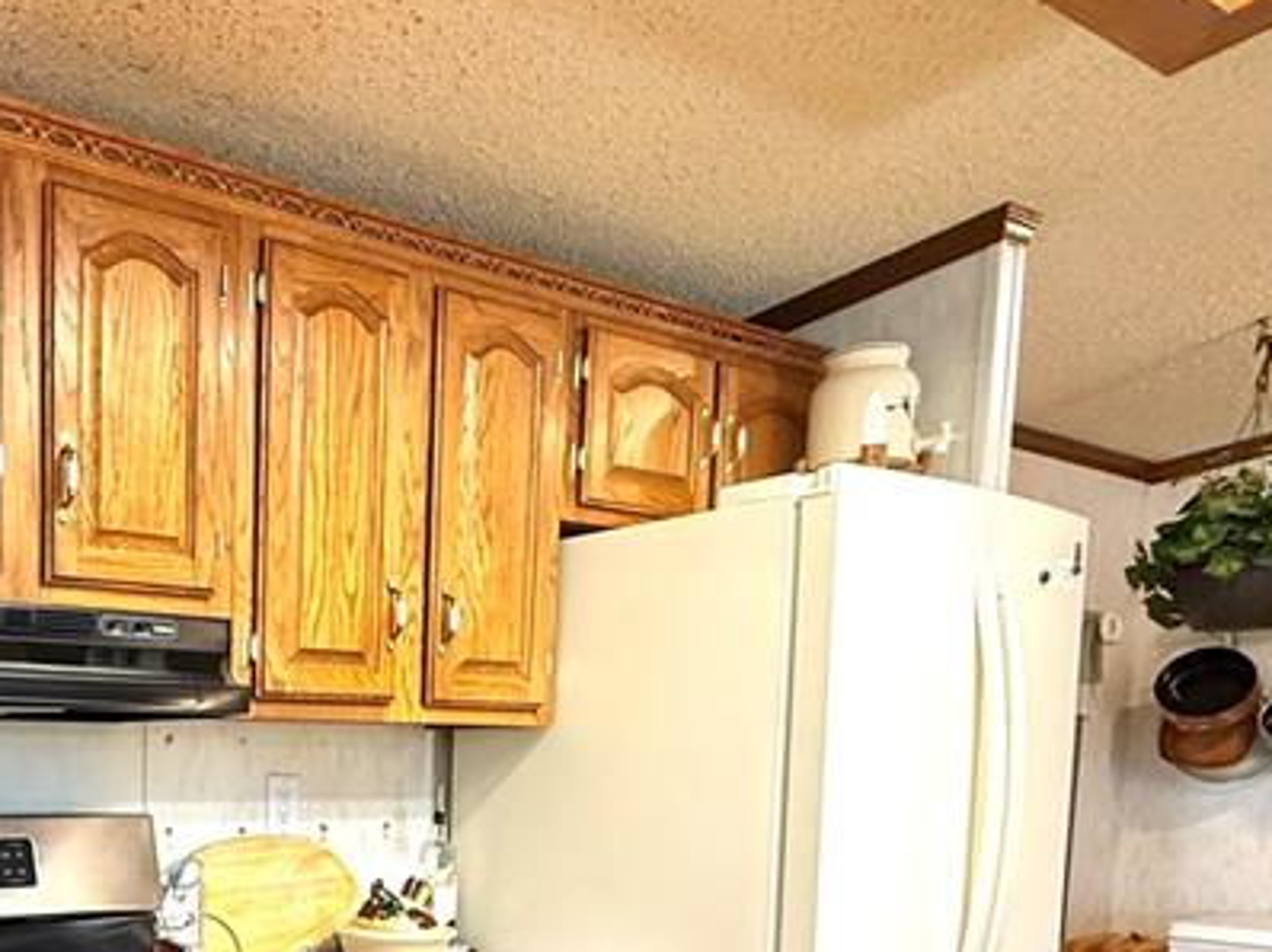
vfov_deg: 36.5
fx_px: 1322
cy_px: 902
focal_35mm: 36
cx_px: 77
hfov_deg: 45.4
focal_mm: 2.22
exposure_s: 1/60
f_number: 2.2
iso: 320
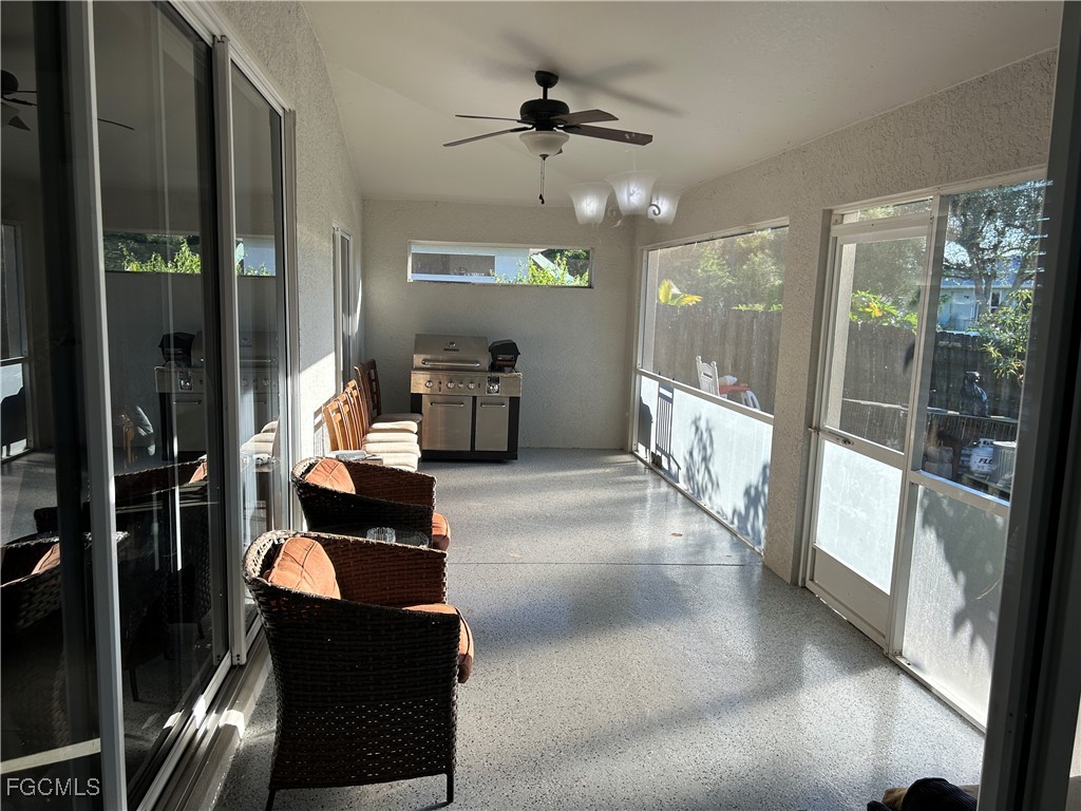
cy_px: 406
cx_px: 540
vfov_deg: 53.1
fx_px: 812
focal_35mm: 26
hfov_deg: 67.3
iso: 40
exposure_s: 1/191
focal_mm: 5.7
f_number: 1.5
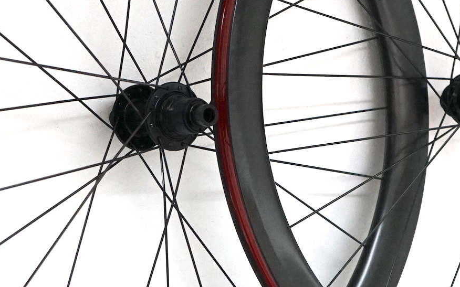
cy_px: 111
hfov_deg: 20.8
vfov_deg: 13.1
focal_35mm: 100
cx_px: 236
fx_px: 1253
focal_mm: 43
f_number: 4.5
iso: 2500
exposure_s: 1/160
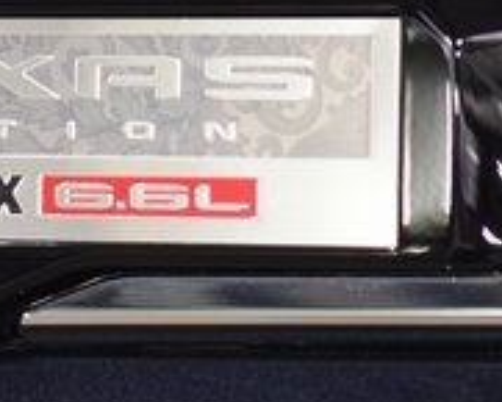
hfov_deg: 5.5
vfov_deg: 4.5
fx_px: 5173
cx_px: 36
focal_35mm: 348
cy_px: 126
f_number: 2.8
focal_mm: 70
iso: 1600
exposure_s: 1/100
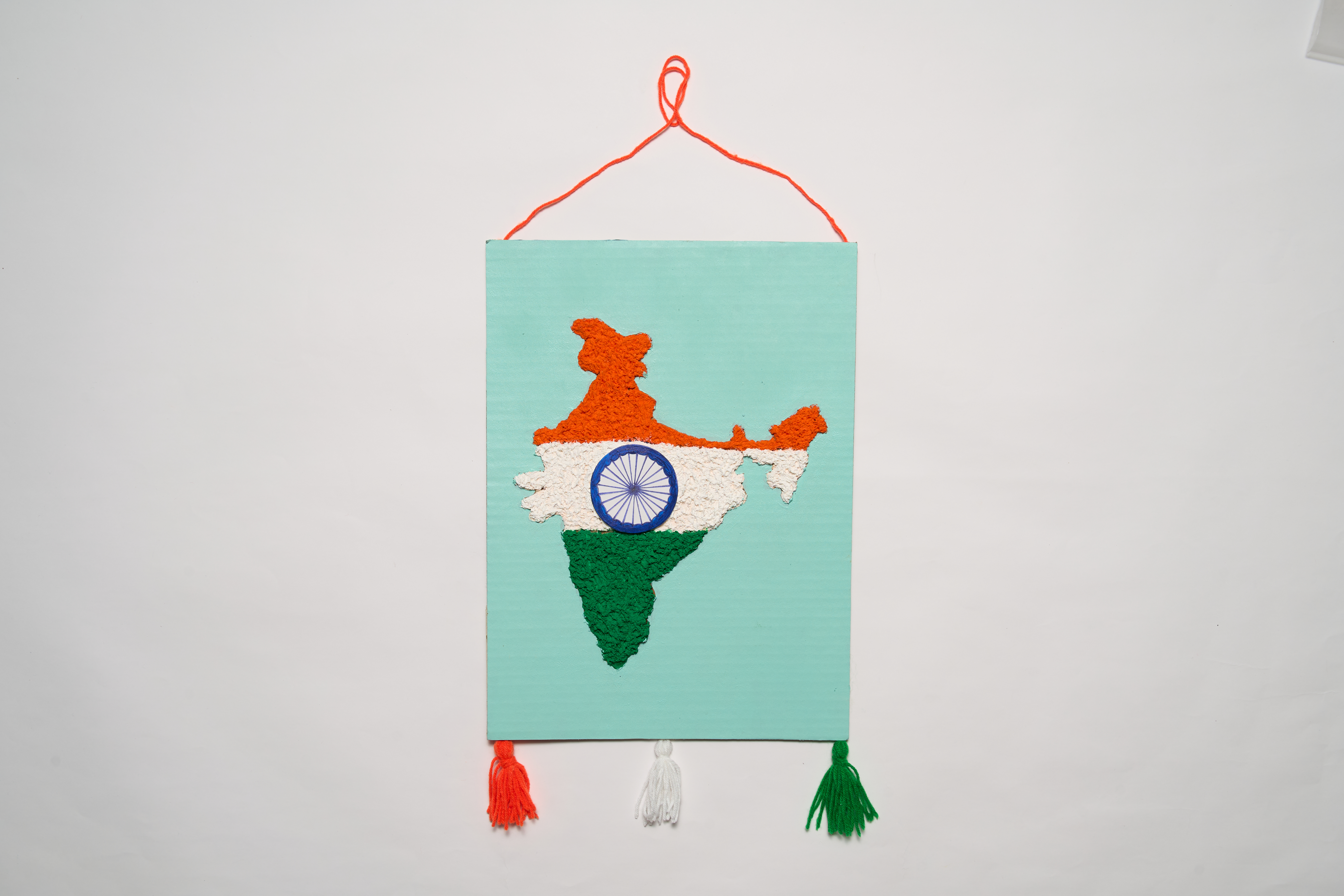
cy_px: 448
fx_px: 1381
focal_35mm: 37
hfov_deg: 51.9
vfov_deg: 35.9
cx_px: 672
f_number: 11
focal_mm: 37
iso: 200
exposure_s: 1/100
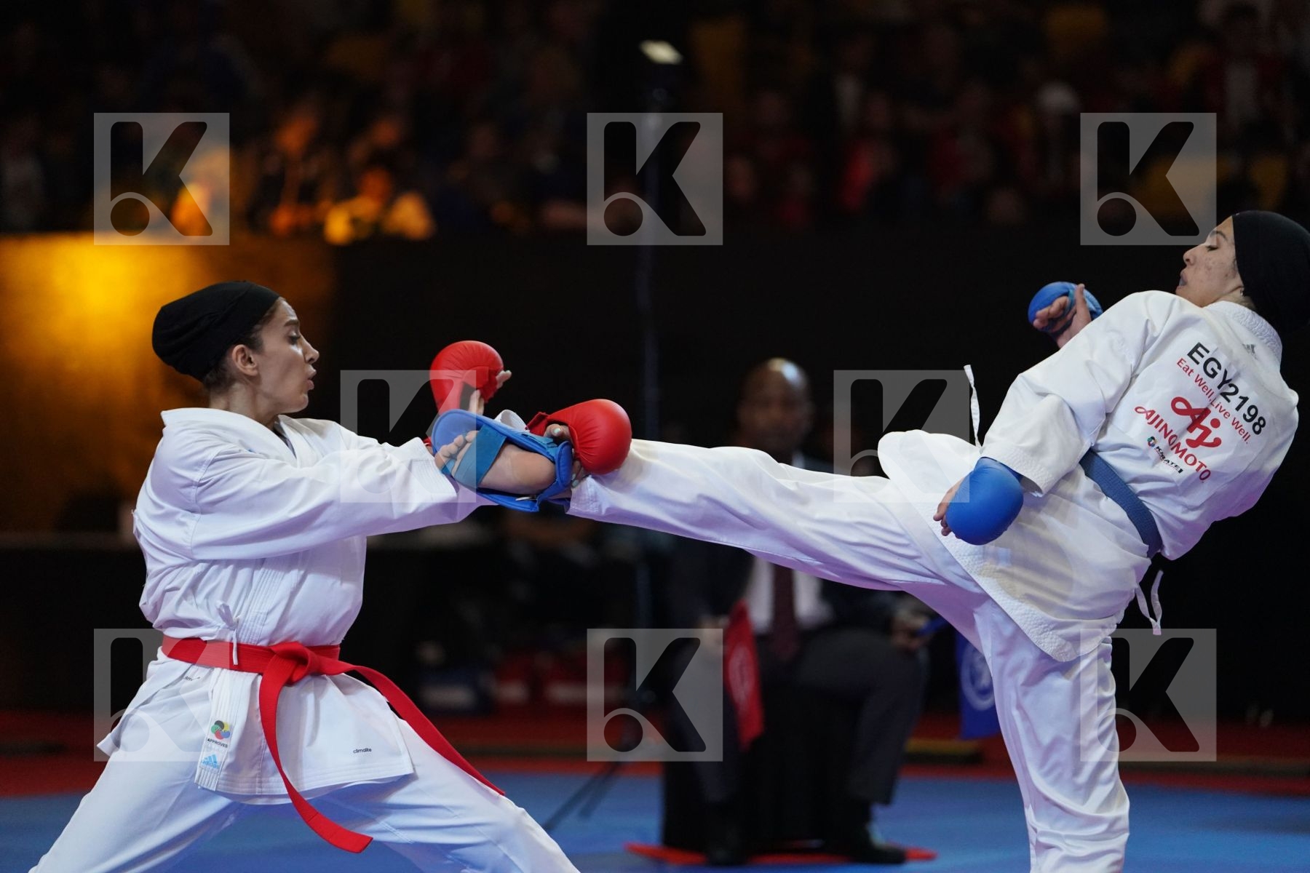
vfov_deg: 8.0
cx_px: 655
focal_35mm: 171
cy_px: 436
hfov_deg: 12.0
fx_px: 6222
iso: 5000
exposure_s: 1/1000
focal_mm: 171
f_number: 2.8
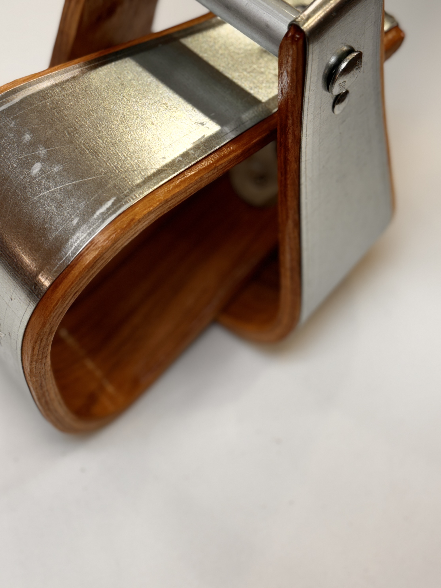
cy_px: 190
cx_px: 169
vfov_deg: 29.6
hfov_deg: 22.5
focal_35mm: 65
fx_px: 1104
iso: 80
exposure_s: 1/120
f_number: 1.78
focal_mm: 6.76
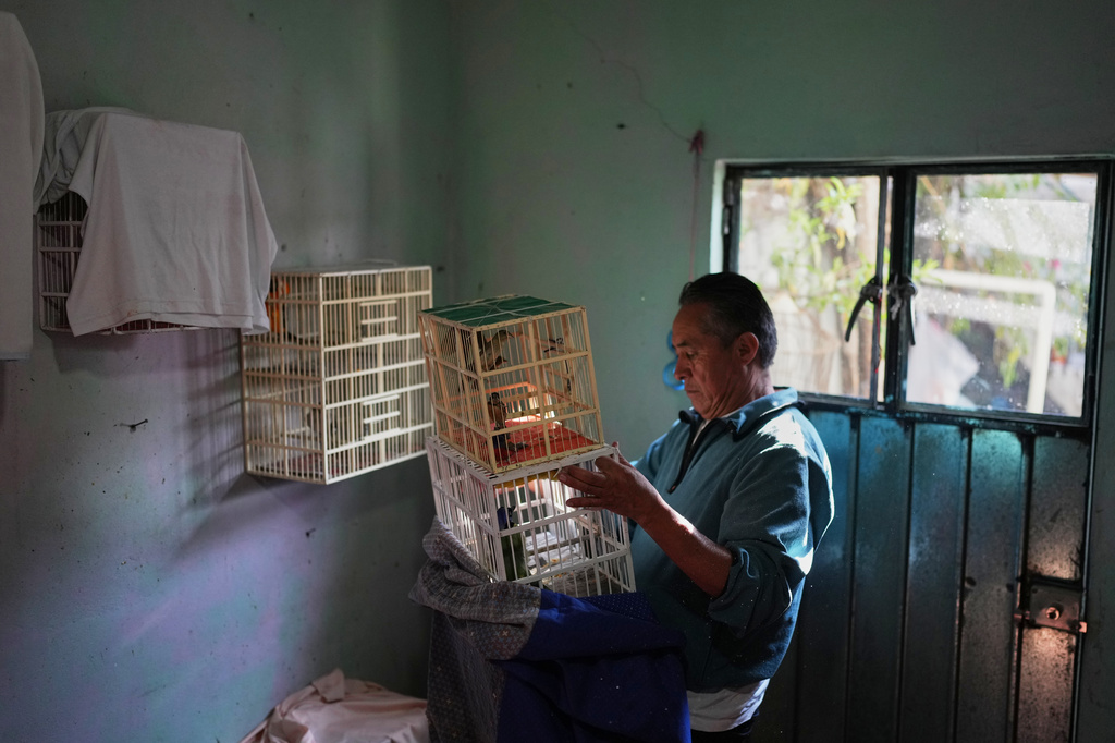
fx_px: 1084
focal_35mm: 35
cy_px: 372
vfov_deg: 37.8
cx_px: 558
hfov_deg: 54.4
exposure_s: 1/1250
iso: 1250
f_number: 1.4
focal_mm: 35
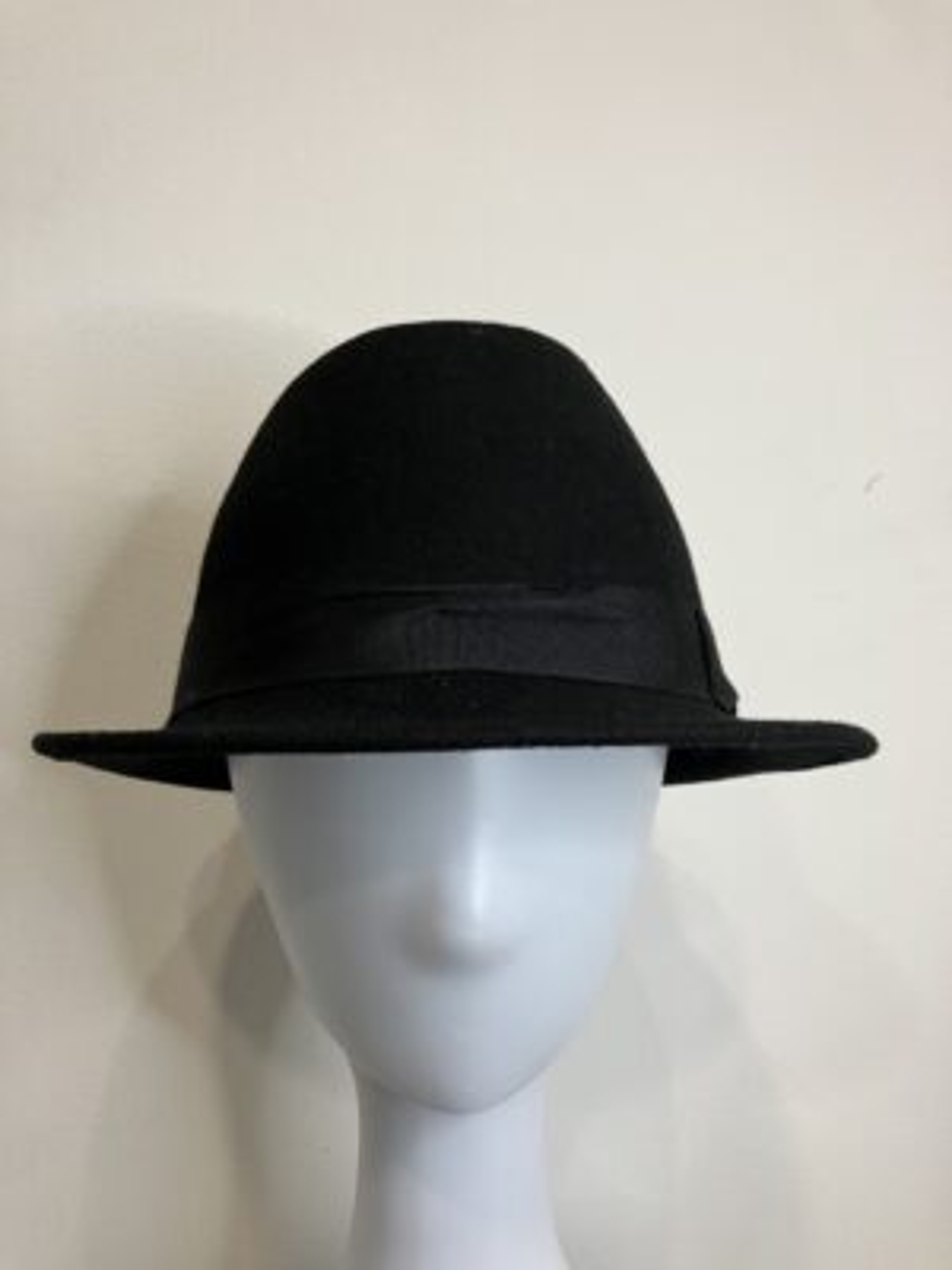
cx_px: 476
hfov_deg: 49.7
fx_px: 1027
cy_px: 635
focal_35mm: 28
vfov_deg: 63.4
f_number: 1.8
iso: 64
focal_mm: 3.99
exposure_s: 1/50
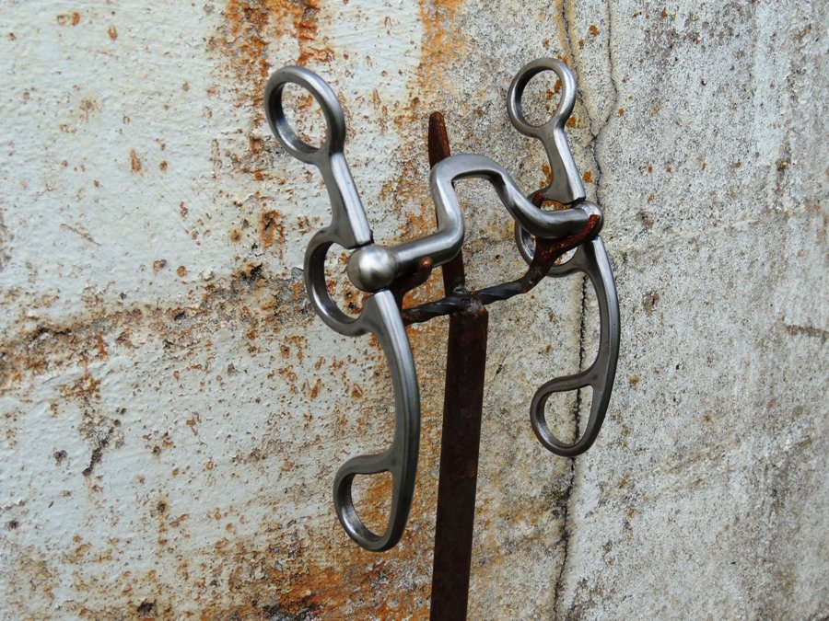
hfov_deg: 34.9
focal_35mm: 55
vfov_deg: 26.6
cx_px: 414
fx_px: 1317
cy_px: 310
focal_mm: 9.8
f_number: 3.7
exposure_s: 1/500
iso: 100
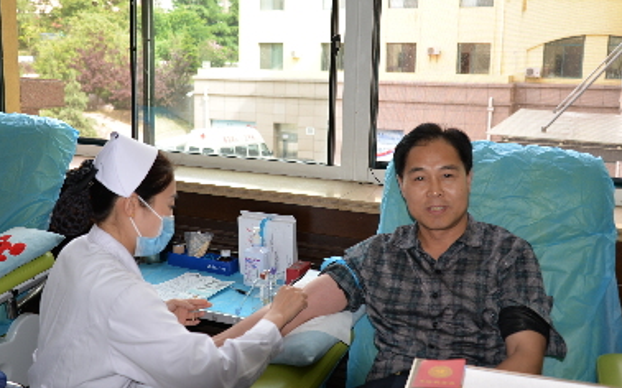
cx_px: 292
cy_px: 160
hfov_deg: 50.4
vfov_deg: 32.7
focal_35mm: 39
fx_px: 661
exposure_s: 1/160
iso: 200
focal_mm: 29
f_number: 3.8
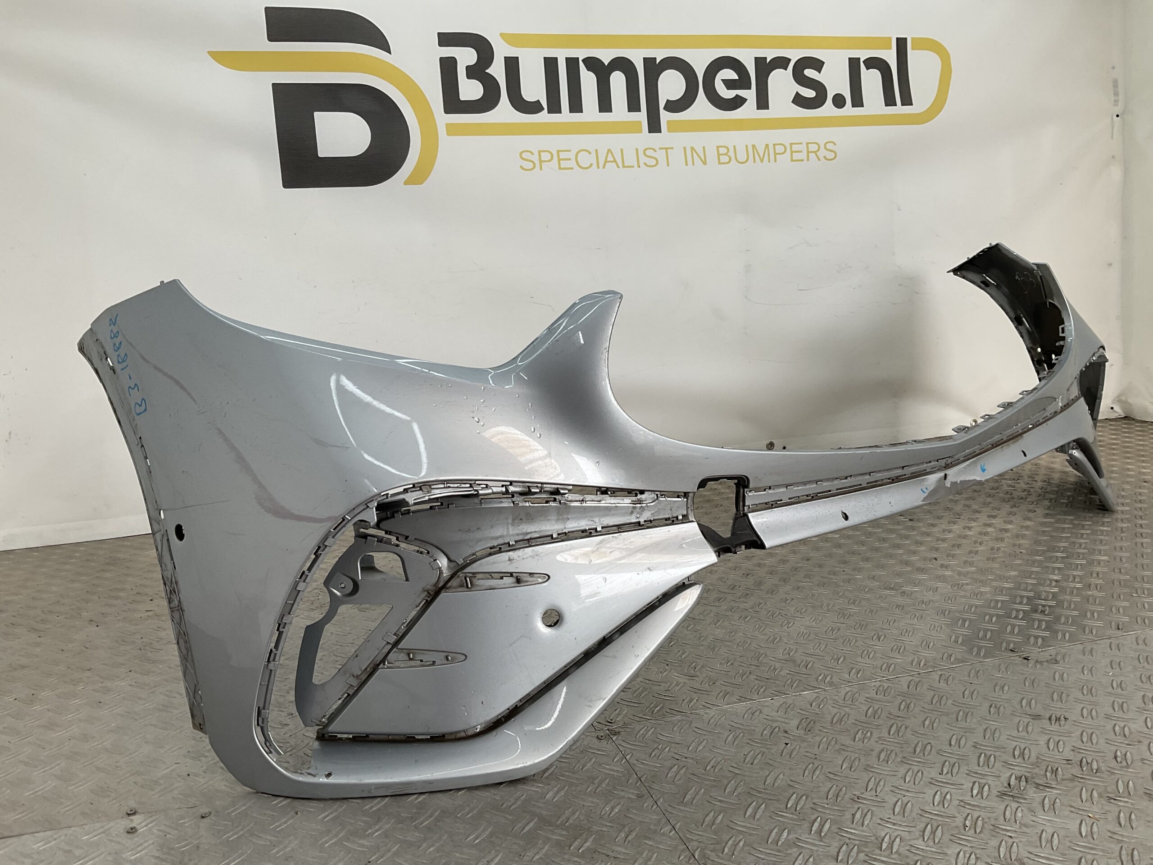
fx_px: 966
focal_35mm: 29
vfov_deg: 48.2
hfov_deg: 61.7
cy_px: 432
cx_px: 576
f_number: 1.8
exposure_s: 1/259
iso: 16
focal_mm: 3
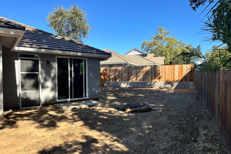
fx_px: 160
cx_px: 116
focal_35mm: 25
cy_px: 80
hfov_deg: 71.5
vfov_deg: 51.2
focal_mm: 6.86
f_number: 1.78
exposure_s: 1/2591
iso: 80
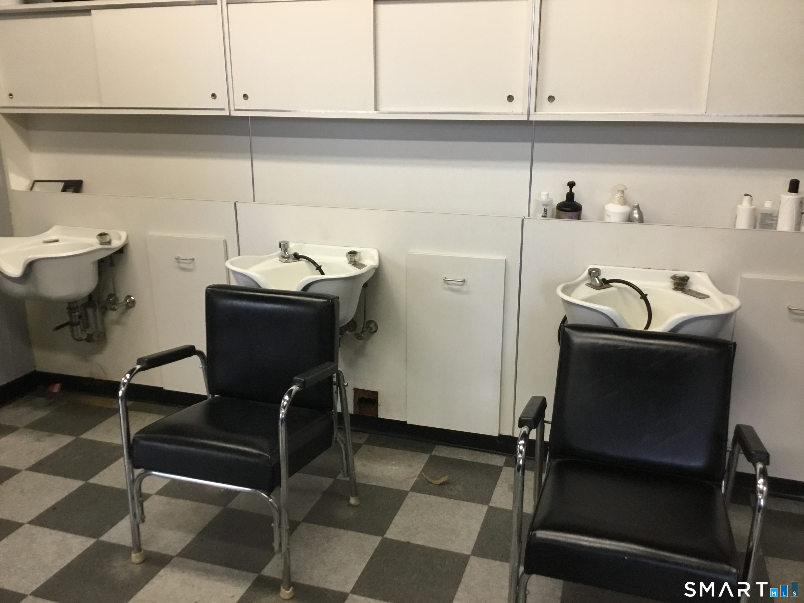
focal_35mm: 31
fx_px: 720
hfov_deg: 58.4
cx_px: 402
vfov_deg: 45.4
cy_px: 302
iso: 100
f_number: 2.4
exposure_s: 1/30
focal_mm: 3.3
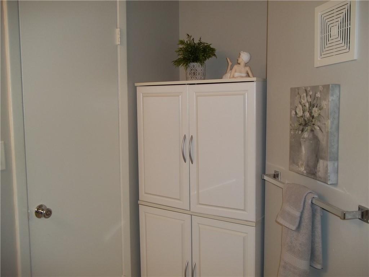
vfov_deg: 44.2
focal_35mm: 32
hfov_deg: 56.8
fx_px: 341
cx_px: 184
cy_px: 138
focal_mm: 5.7
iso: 64
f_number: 2.9
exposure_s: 1/30
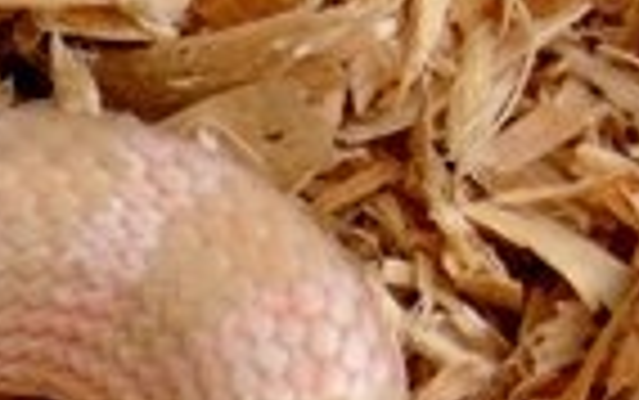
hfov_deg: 8.1
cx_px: -828
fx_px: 4200
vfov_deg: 5.3
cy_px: 885
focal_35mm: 241
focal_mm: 28
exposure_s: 1/60
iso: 400
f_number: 4.2
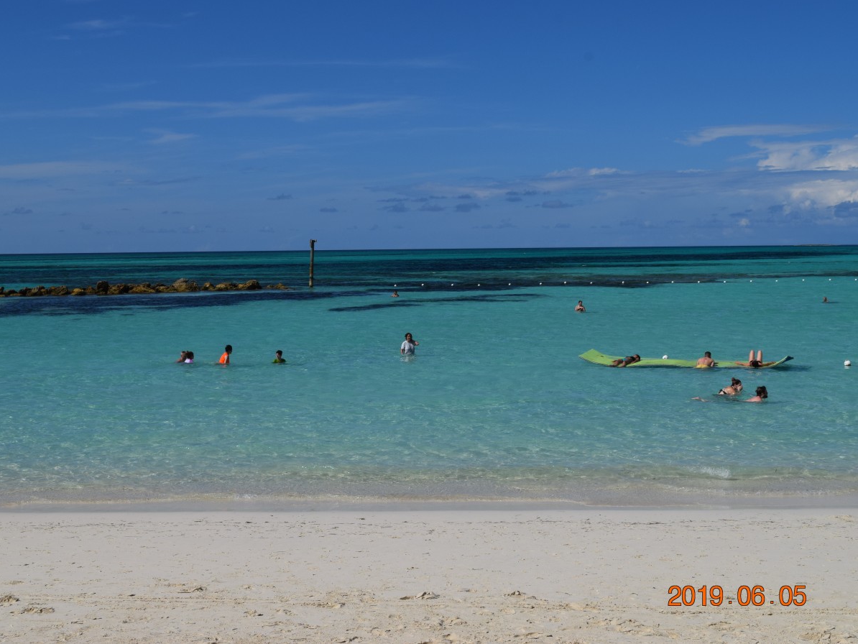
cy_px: 321
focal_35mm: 51
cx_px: 413
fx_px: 1253
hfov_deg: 37.8
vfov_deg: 28.8
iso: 200
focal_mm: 31
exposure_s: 1/640
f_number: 13
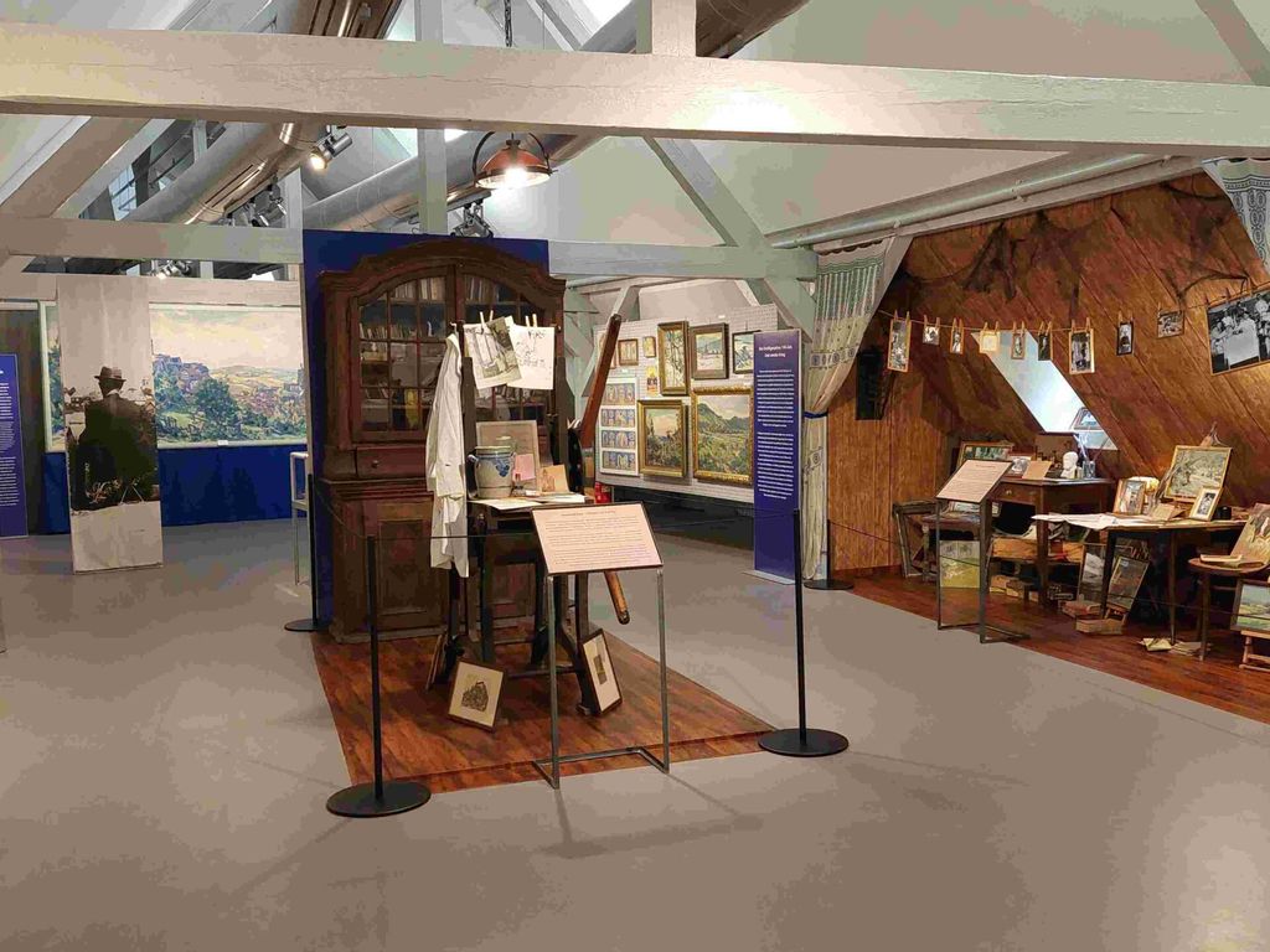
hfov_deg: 69.4
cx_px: 635
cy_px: 476
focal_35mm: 25
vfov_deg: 54.9
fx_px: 917
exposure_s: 1/50
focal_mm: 5.23
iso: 500
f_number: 1.8
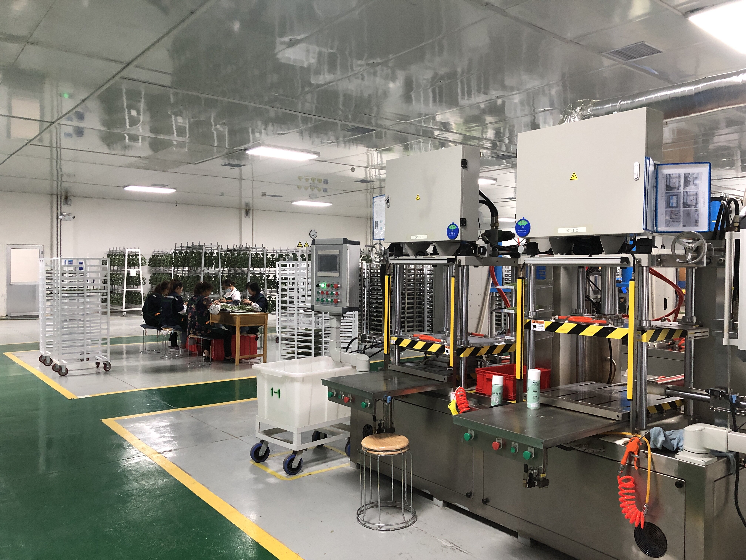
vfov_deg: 49.7
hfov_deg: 63.4
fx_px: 603
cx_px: 373
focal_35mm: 28
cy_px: 280
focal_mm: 4
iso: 64
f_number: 1.8
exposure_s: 1/15
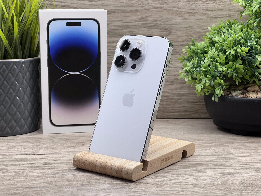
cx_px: 130
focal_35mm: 77
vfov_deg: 19.1
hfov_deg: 25.3
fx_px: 581
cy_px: 98
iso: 64
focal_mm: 9
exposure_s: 1/100
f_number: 2.8
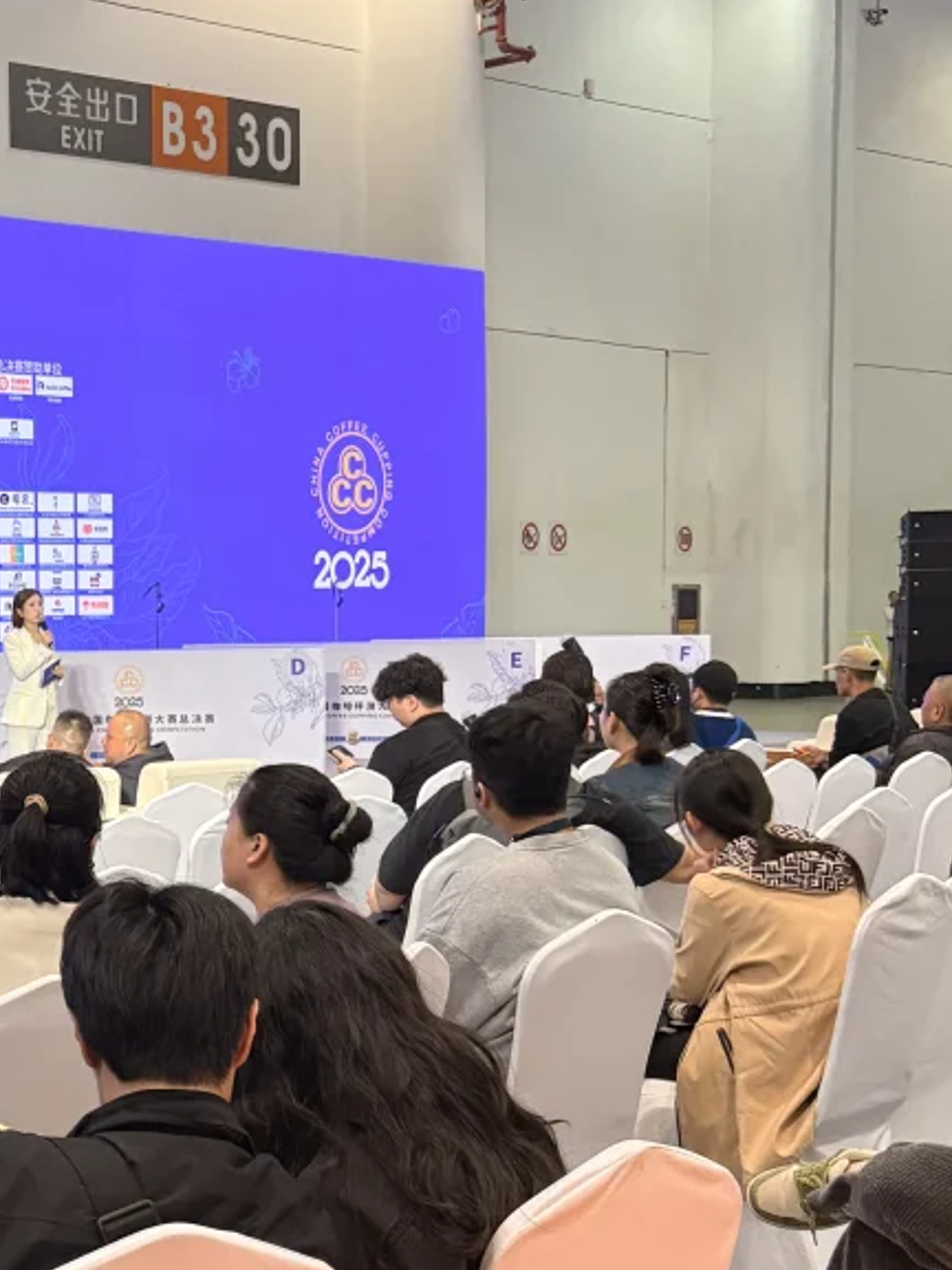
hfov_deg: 21.2
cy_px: 820
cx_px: -141
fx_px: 2383
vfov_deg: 29.7
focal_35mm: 65
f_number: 1.6
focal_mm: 5.96
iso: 125
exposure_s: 1/100
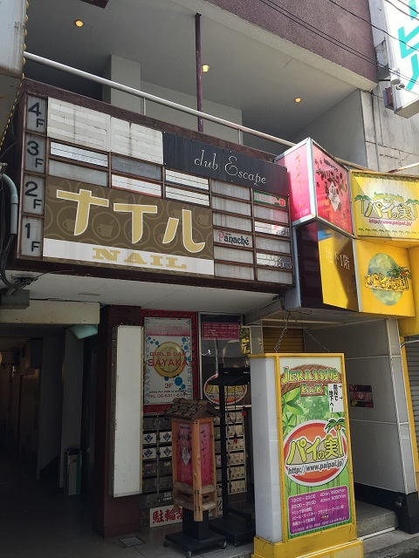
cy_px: 279
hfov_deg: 48.2
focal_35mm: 29
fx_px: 468
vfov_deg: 61.7
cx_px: 210
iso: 32
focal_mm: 4.15
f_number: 2.2
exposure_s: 1/421
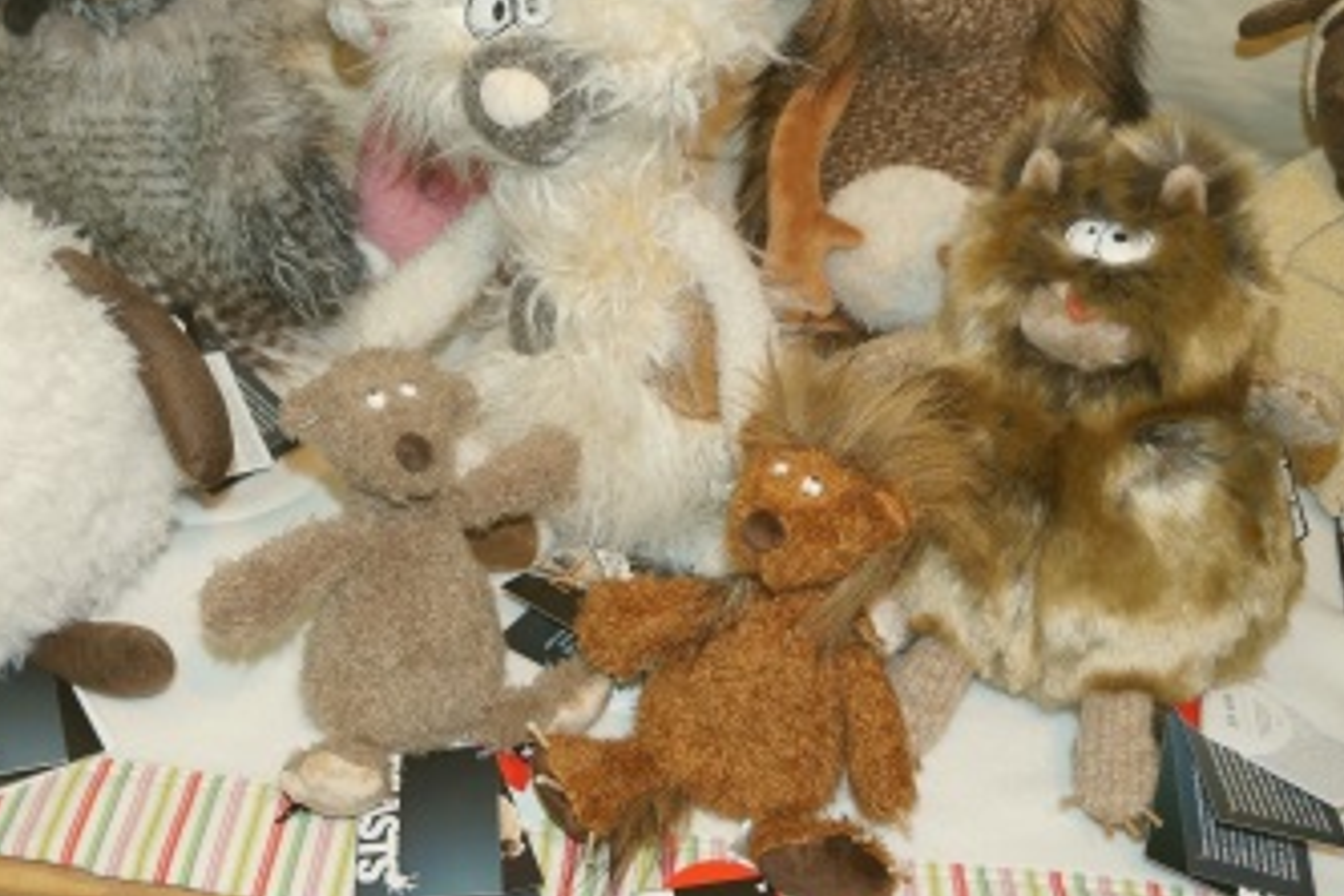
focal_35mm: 45
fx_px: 1680
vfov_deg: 29.5
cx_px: 565
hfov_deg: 43.5
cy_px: 244
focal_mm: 20
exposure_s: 1/160
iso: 160
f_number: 4
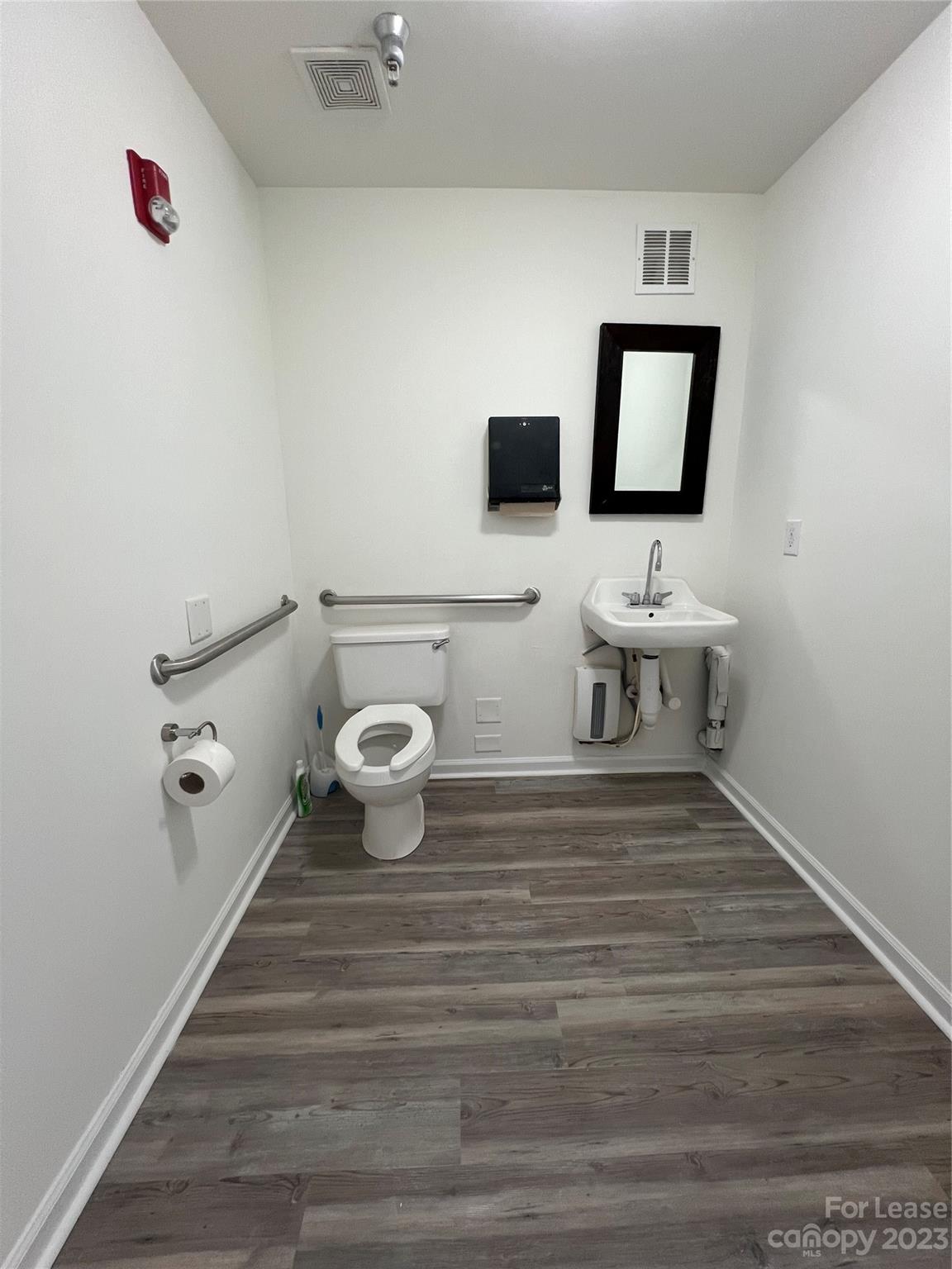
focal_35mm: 13
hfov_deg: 89.9
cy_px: 634
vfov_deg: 106.2
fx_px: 477
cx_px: 476
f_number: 1.8
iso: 125
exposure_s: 1/60
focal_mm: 1.57
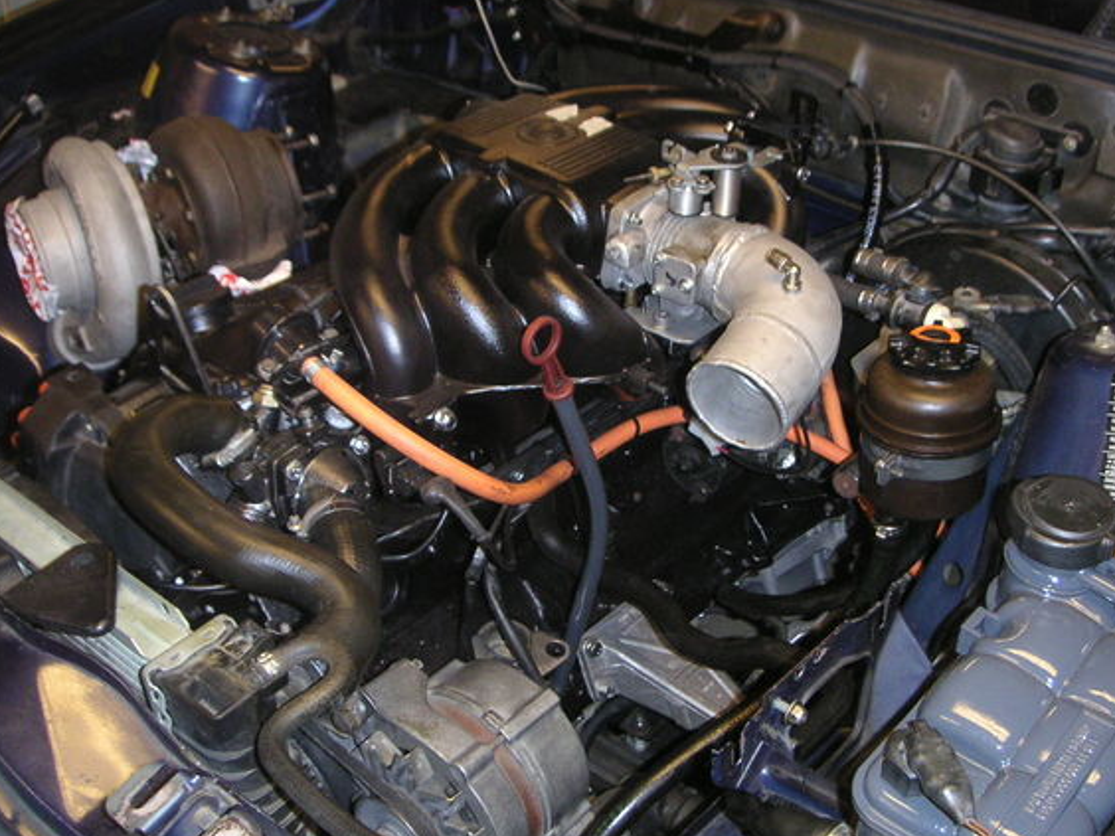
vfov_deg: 34.3
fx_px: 1353
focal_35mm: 42
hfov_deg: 44.8
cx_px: 589
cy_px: 417
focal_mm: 5.7
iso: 160
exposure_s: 1/45
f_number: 2.8
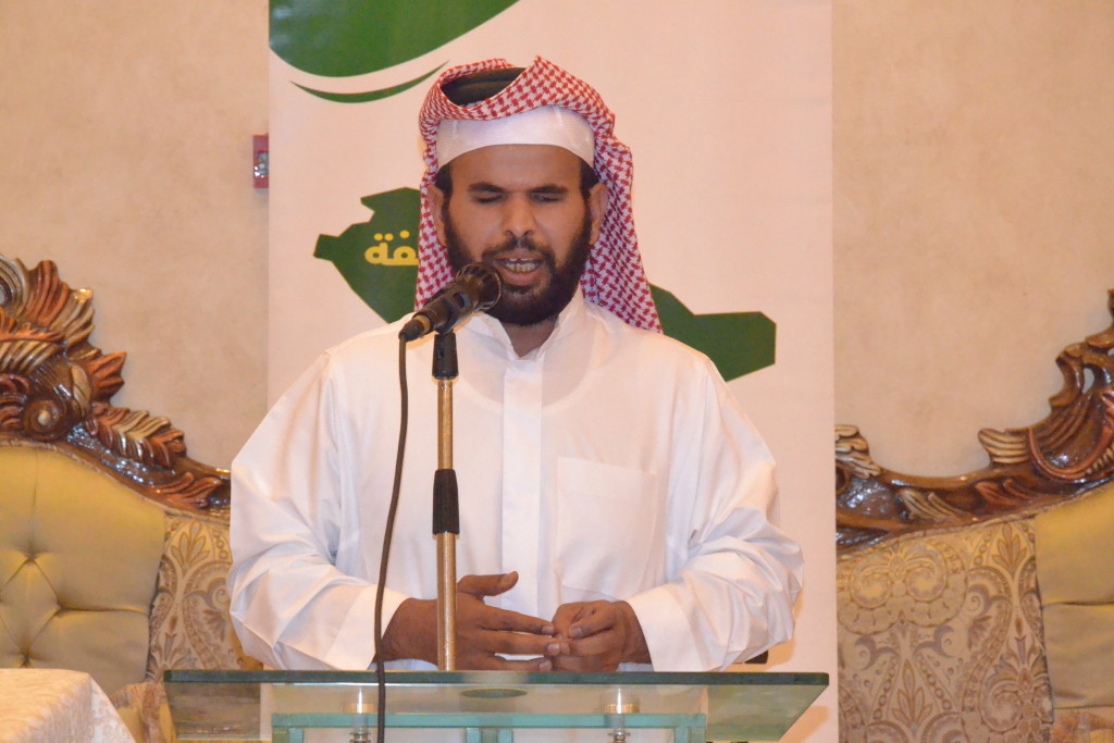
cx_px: 557
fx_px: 3946
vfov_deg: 10.8
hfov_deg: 16.1
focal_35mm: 128
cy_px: 372
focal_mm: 85
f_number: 10
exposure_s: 1/200
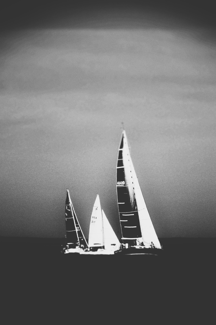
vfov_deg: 4.6
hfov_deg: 3.1
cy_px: 162
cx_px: 108
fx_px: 4050
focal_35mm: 450
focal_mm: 300
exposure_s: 1/1600
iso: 800
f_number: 5.6
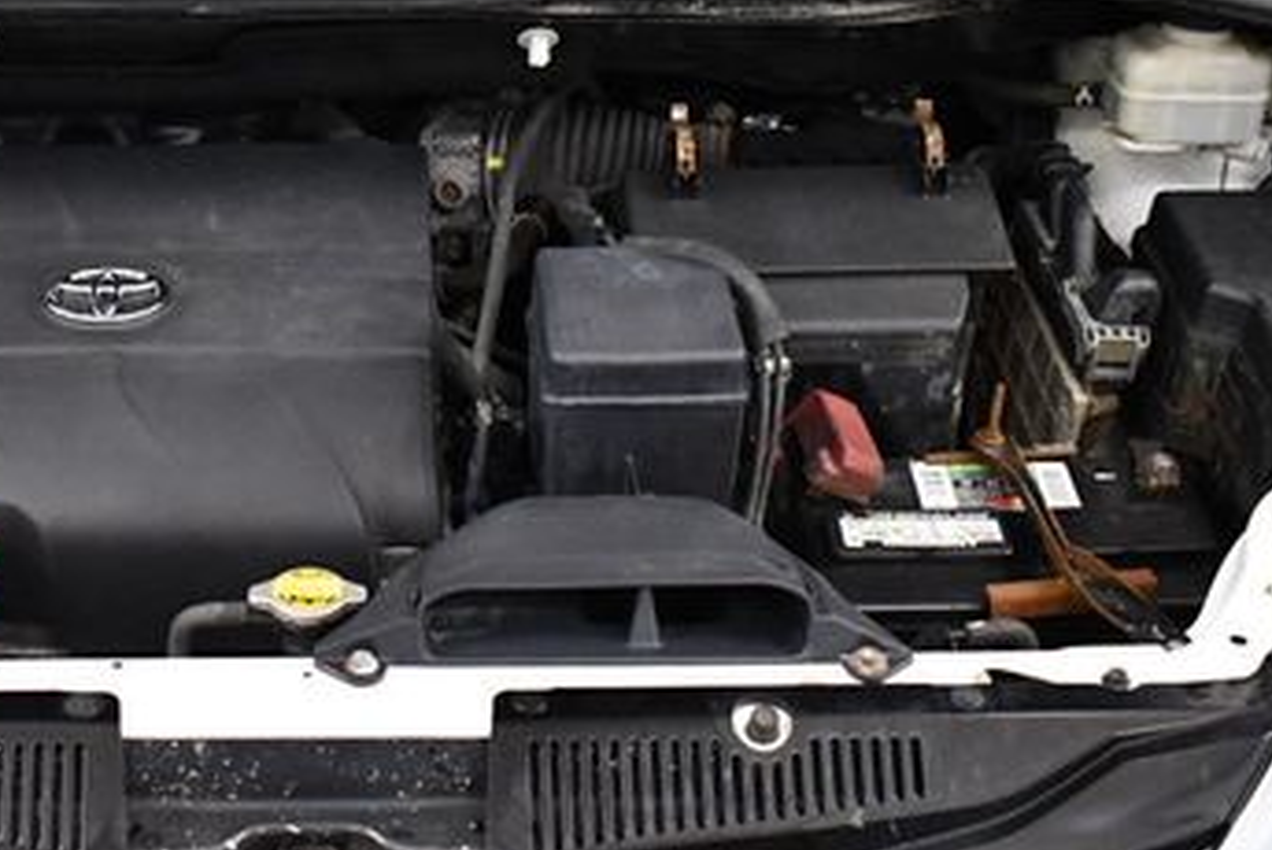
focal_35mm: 67
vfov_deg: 20.3
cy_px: 340
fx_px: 2369
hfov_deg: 29.5
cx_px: 300
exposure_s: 1/125
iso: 2500
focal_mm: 18
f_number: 3.5
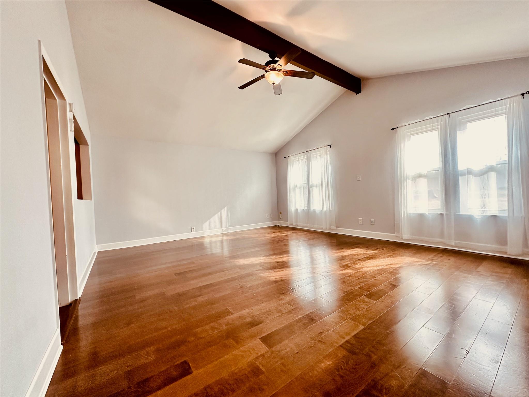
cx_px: 264
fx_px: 214
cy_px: 198
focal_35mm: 14
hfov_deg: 102.1
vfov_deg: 85.7
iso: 160
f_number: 2.2
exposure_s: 1/60
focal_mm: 2.22
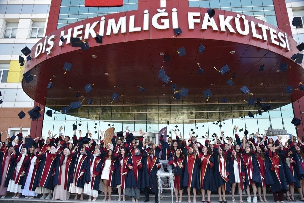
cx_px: 152
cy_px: 102
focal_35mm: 24
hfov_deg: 73.7
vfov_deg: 53.2
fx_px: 203
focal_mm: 24
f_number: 6.3
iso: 400
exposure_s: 1/160
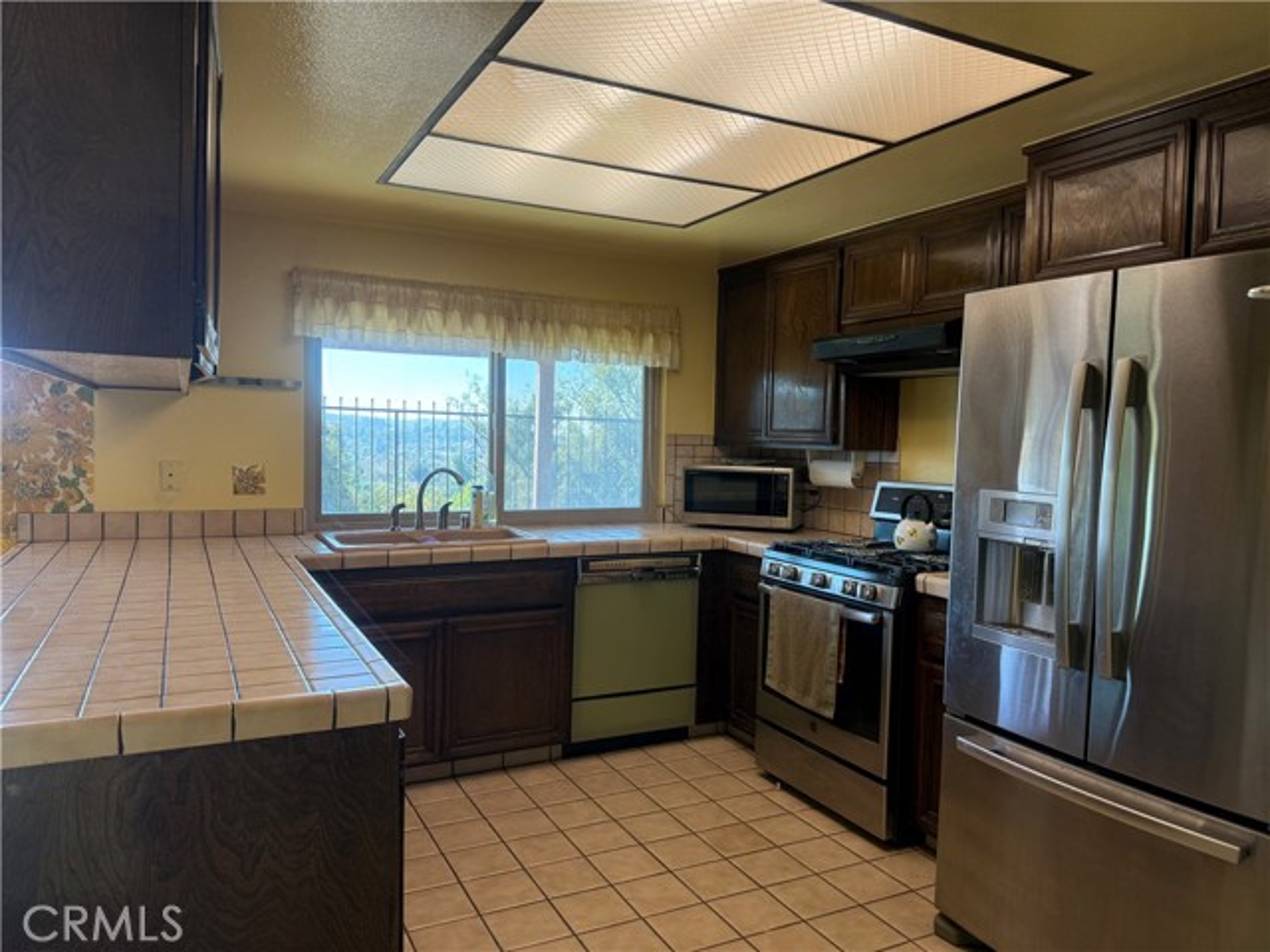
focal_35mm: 24
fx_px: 881
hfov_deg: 71.6
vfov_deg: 56.8
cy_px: 476
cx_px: 635
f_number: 1.78
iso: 160
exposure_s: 1/223
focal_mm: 6.76
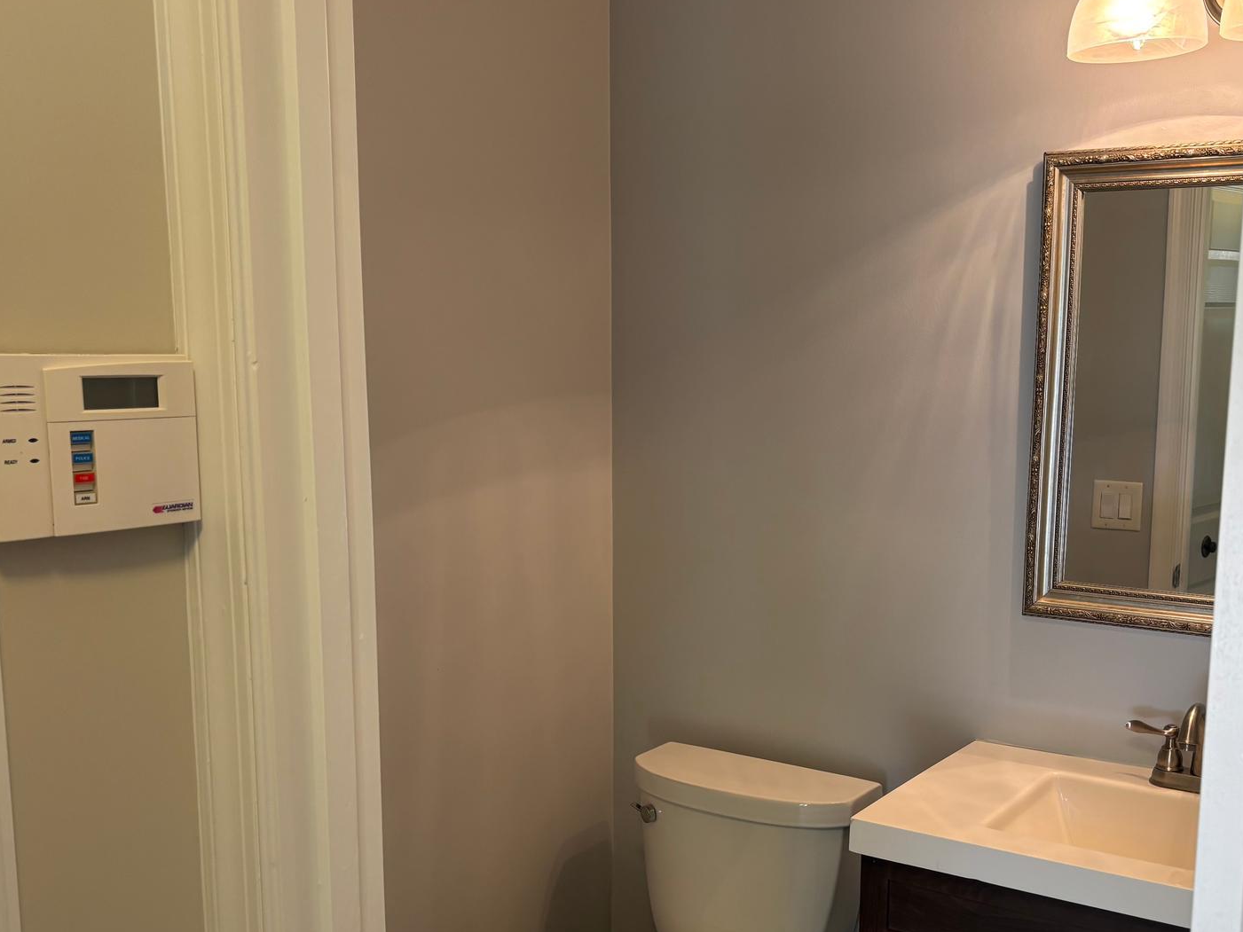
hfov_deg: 48.8
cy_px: 574
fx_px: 1365
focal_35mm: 38
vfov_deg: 37.5
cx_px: 707
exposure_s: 1/60
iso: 100
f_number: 1.6
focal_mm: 5.96
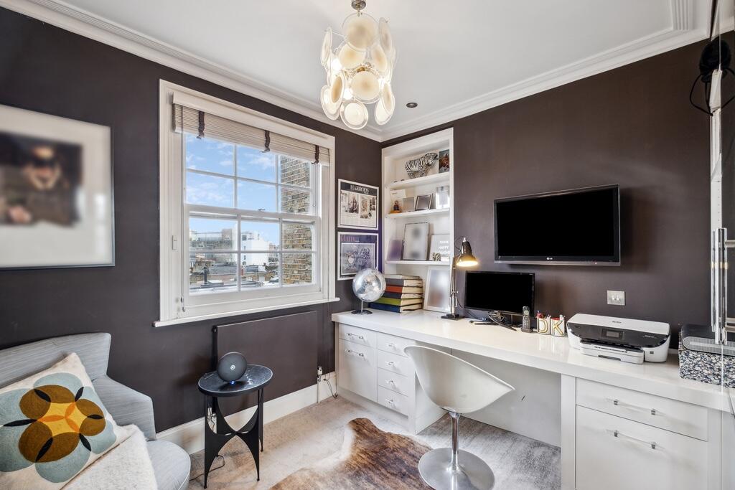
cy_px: 245
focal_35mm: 15
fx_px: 306
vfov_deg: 77.3
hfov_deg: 100.4
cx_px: 368
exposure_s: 1/8
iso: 640
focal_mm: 10
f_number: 8
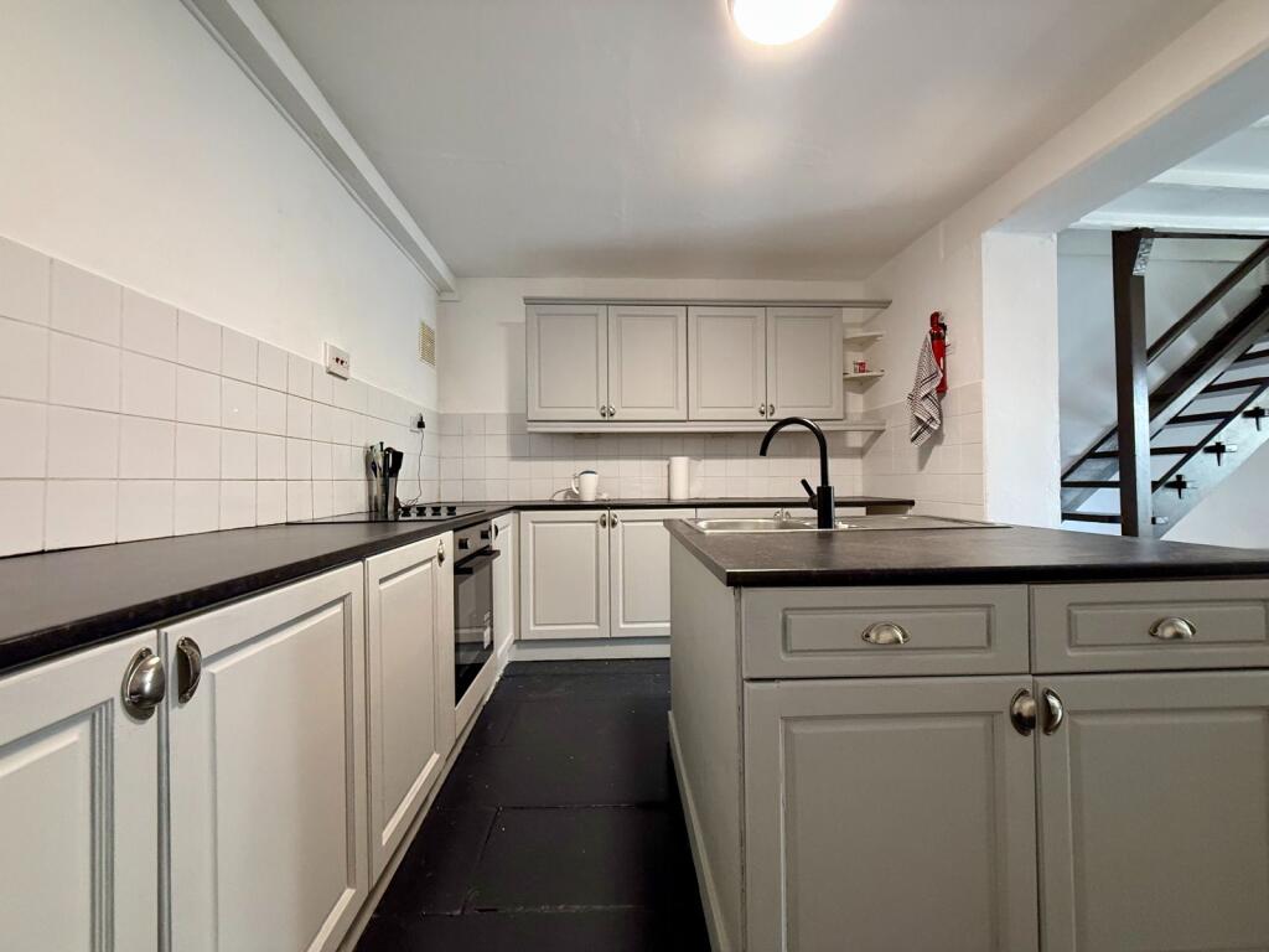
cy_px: 476
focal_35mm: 14
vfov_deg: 85.7
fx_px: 513
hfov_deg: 102.1
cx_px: 634
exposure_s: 1/50
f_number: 2.2
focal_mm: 2.22
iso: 320
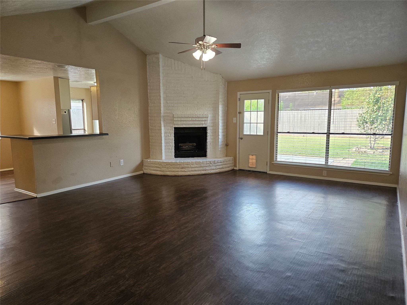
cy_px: 152
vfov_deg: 58.9
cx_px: 204
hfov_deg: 73.9
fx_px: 270
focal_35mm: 23
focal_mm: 5.4
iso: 250
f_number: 1.8
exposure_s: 1/120
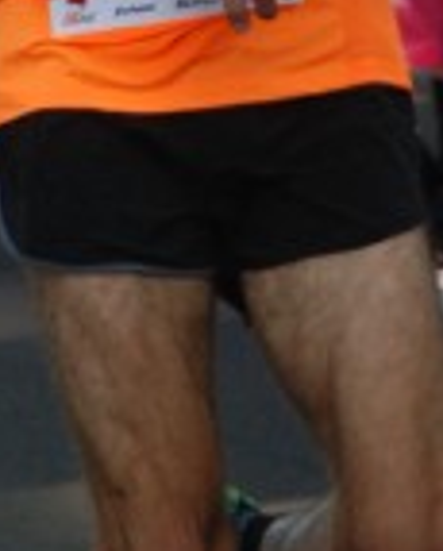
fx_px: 10799
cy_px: -274
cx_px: 302
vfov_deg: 2.9
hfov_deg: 2.4
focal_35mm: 661
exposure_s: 1/400
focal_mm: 112
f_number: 5.6
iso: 1000
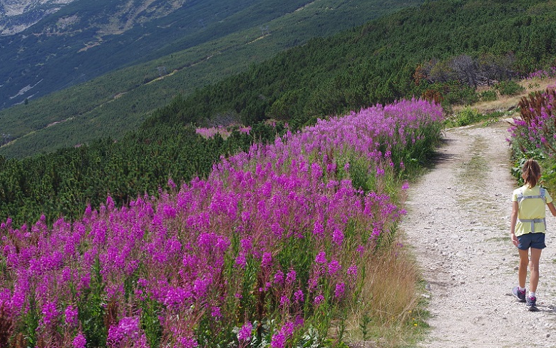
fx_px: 1197
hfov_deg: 26.1
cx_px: 267
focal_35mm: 79
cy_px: 121
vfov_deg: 16.5
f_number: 6.3
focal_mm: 32.5
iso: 100
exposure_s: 1/200
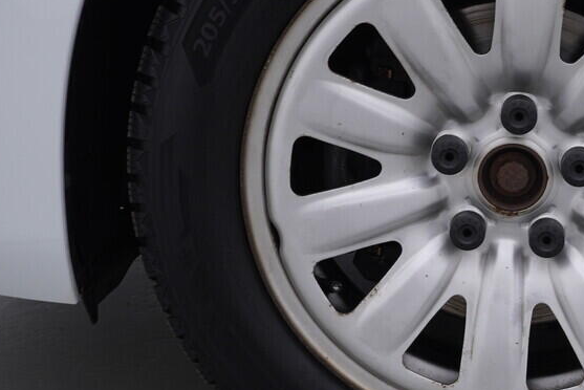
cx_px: 538
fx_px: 1509
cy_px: 187
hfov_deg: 21.4
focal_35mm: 93
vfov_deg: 14.7
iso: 125
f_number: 4
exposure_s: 1/80
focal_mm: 24
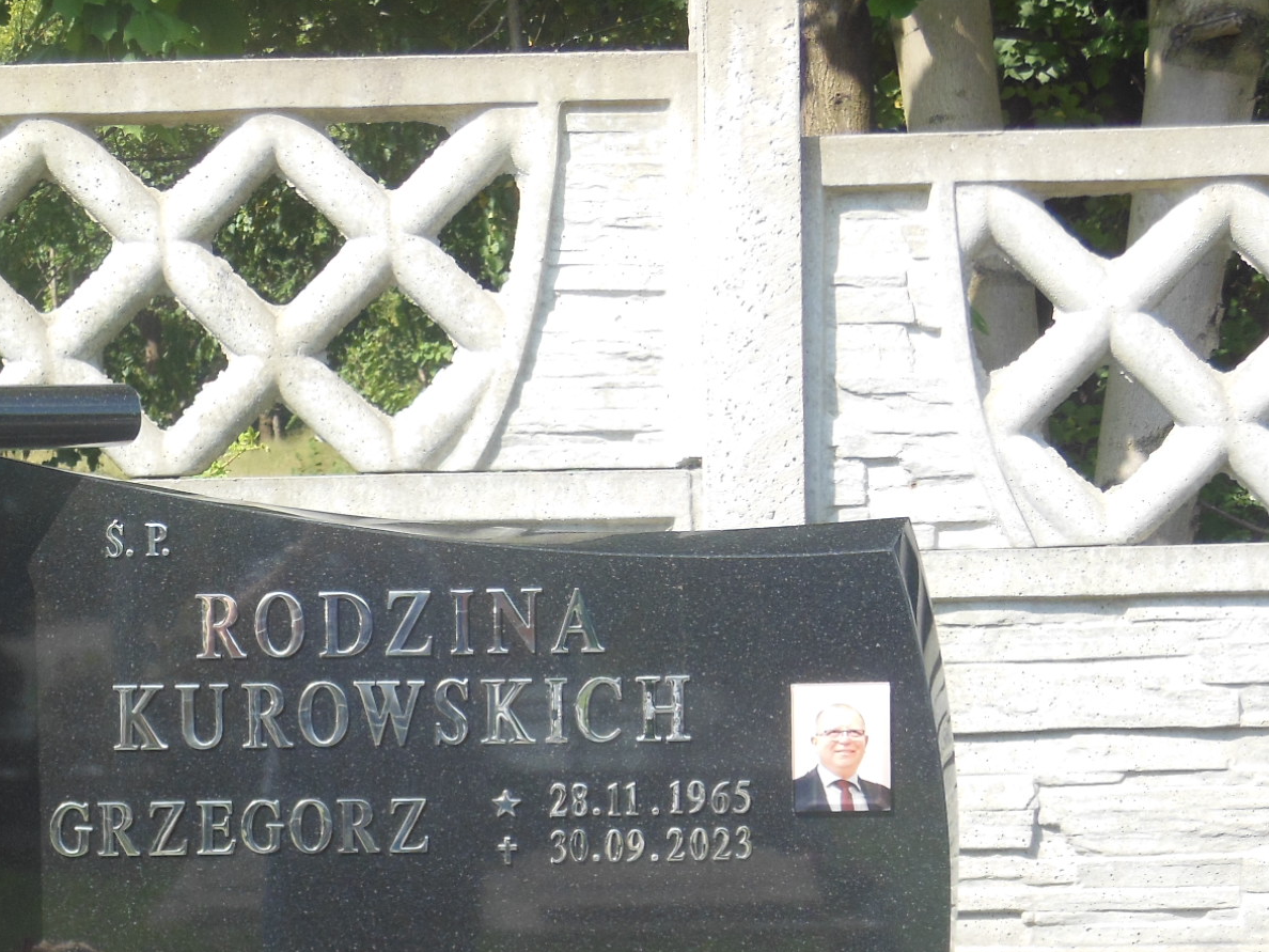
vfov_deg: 13.4
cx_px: 246
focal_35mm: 109
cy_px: 891
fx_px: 3996
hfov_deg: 17.9
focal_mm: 10.2
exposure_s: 1/400
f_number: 4.1
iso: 125
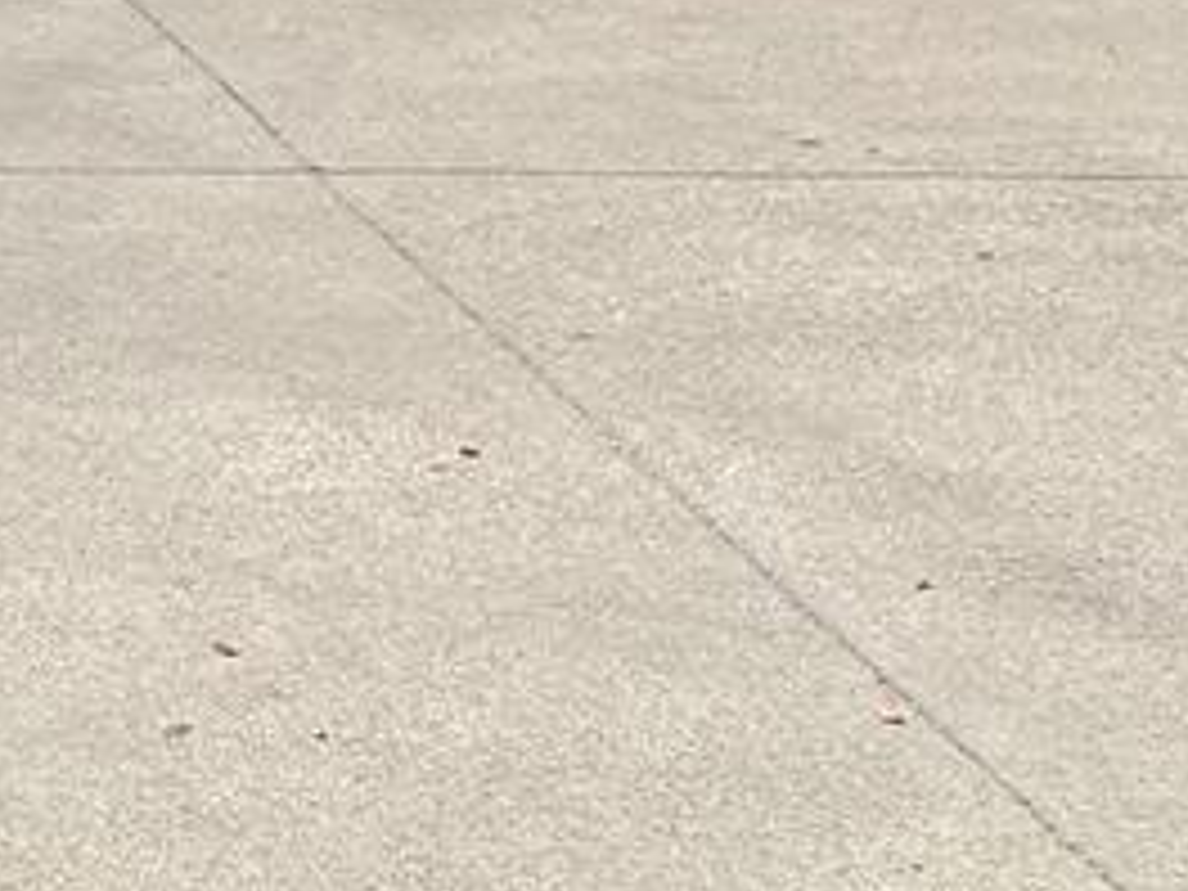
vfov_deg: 13.3
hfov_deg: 16.8
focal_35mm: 101
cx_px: -806
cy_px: -675
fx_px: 3466
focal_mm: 4.25
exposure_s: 1/2890
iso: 32
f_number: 1.8
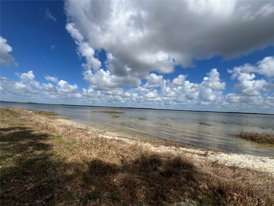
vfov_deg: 89.9
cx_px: 137
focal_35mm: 13
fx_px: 103
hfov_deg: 106.2
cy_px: 103
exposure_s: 1/3774
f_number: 1.8
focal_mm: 1.57
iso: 32
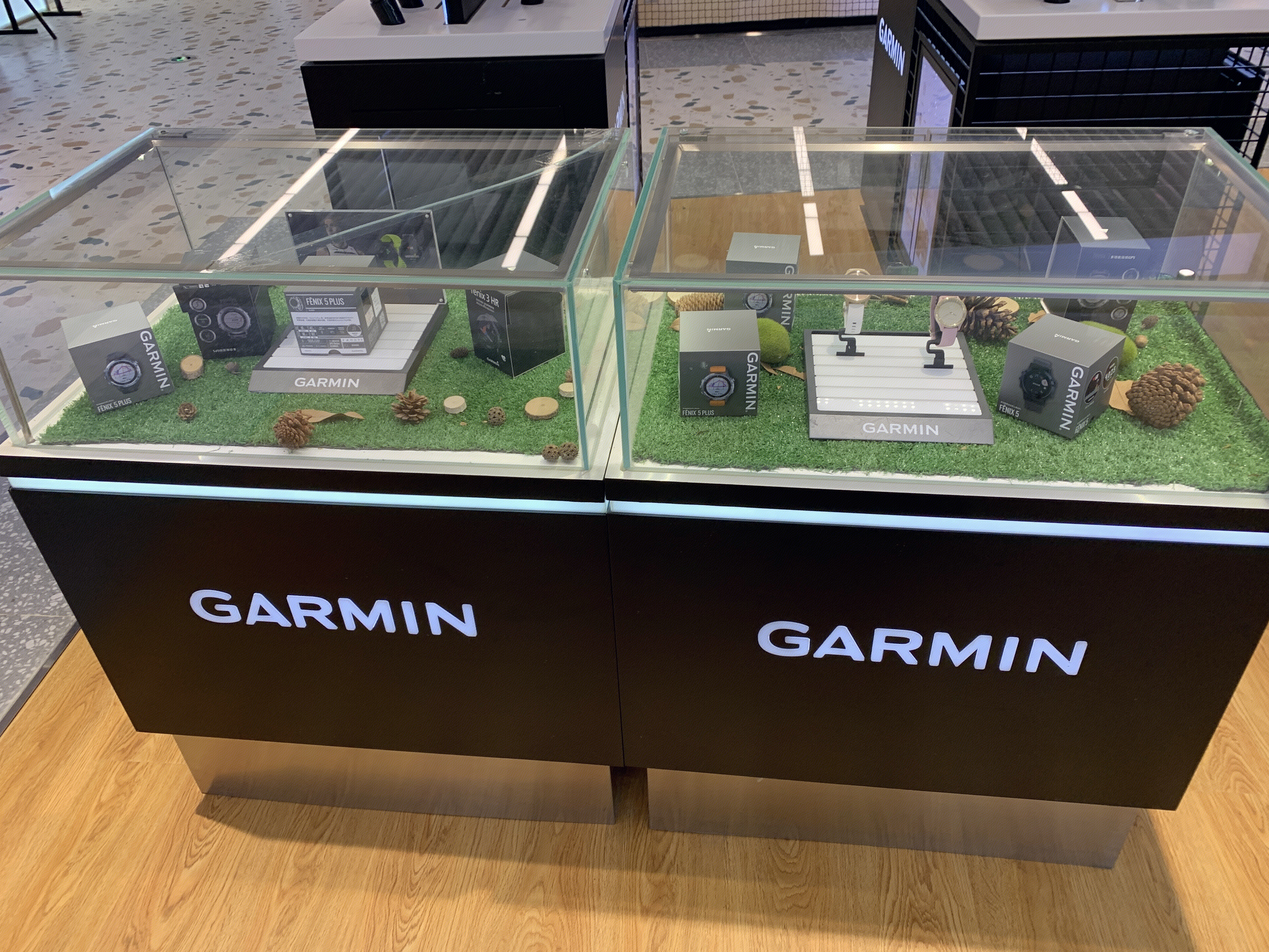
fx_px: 953
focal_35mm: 26
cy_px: 476
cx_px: 634
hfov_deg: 67.3
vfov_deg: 53.1
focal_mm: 4.25
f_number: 1.8
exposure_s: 1/121
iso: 80
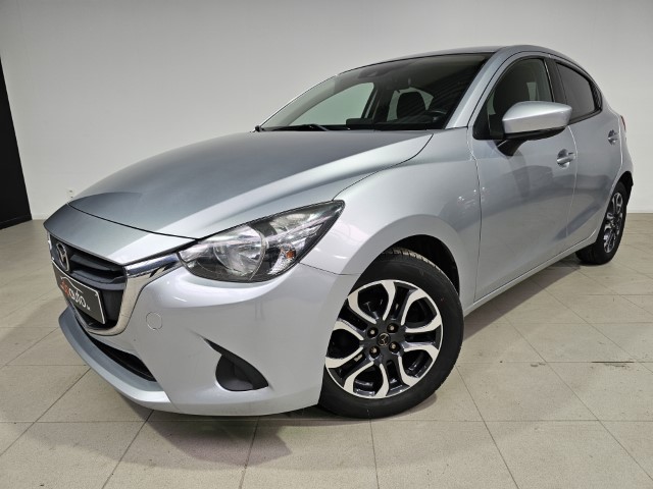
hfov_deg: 73.9
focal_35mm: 23
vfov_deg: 58.9
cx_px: 326
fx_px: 434
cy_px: 244
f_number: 1.7
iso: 100
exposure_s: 1/180
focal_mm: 6.3
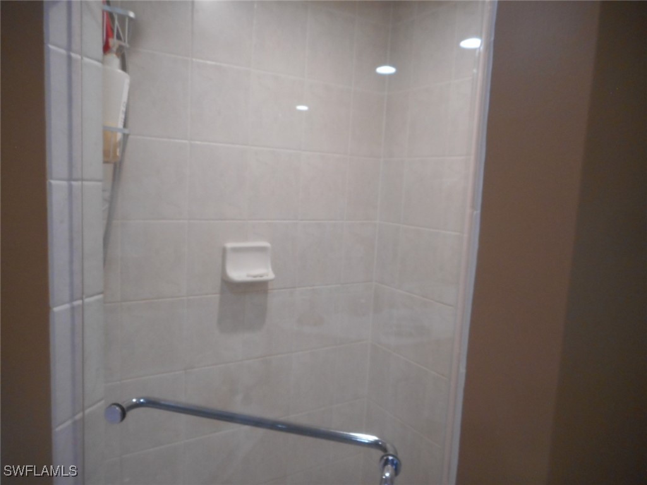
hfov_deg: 69.4
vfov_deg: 54.9
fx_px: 467
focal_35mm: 25
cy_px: 242
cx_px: 324
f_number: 3.7
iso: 280
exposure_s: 1/30
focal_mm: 4.5
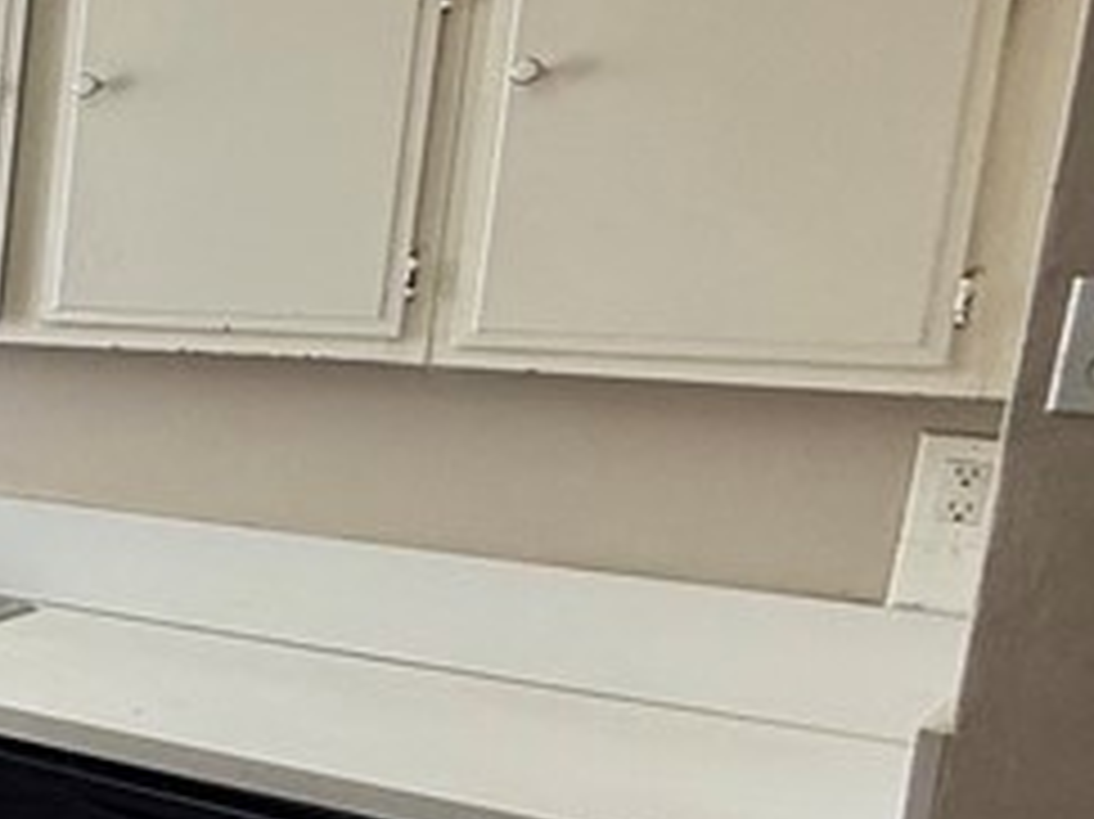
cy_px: 482
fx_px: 1864
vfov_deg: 24.8
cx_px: -1135
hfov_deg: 18.8
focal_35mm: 59
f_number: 2.2
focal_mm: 2.22
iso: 80
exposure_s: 1/126
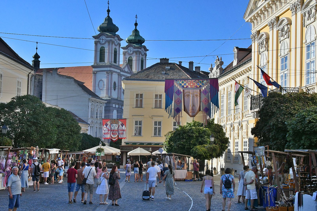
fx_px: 528
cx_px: 158
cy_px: 106
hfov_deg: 33.4
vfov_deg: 22.6
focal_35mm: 60
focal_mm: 40
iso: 5000
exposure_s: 1/1250
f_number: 18
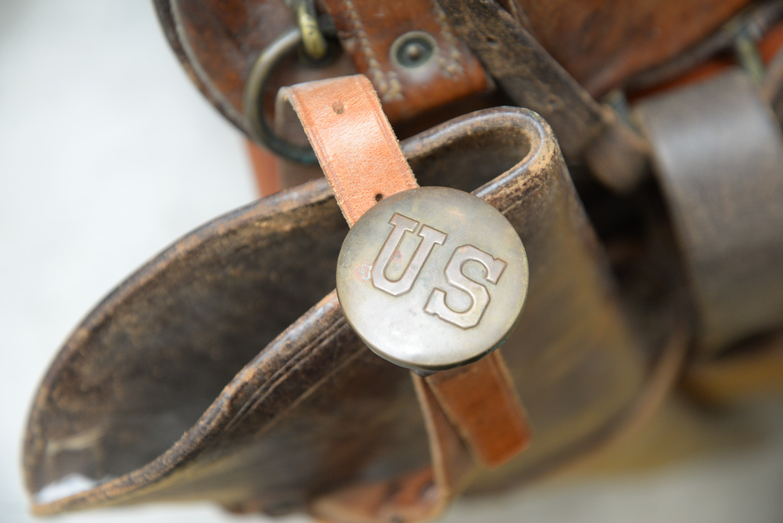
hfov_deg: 23.9
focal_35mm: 85
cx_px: 392
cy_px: 262
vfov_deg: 16.1
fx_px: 1849
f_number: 5
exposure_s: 1/100
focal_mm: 85
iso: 1250
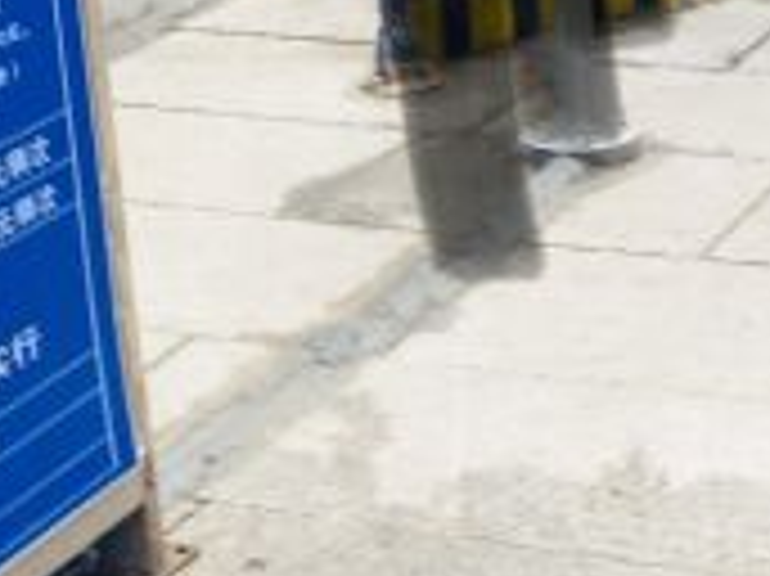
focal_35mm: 119
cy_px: 331
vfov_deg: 12.4
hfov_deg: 16.6
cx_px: 329
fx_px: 2645
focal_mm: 4.15
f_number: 2.2
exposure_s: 1/119
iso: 32
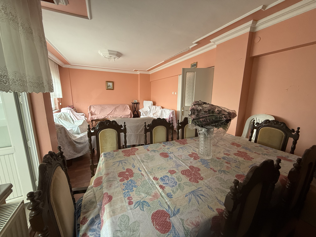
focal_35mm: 14
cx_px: 158
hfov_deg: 102.1
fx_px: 128
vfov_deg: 85.7
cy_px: 118
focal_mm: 2.22
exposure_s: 1/99
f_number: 2.2
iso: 200
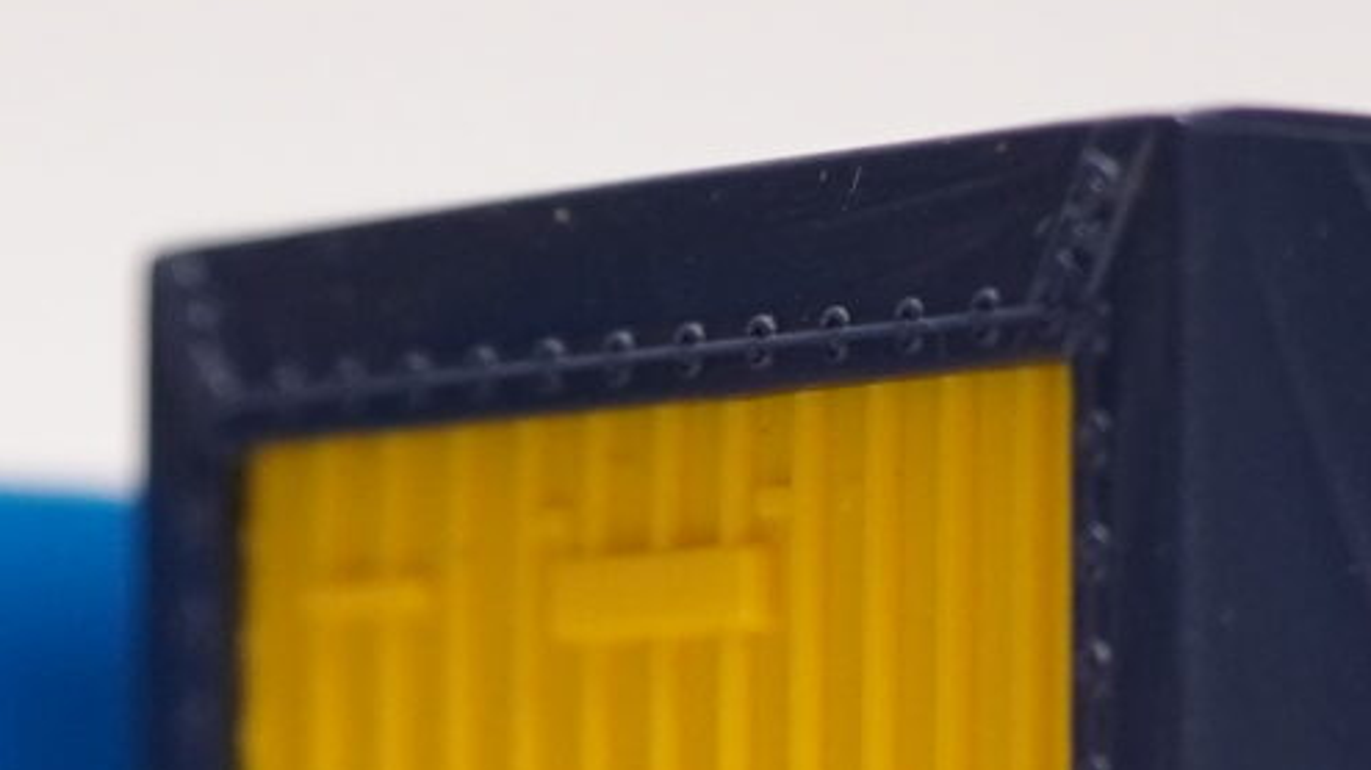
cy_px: 1533
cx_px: -3
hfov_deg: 8.8
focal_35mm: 244
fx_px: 8867
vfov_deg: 4.9
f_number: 4
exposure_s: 1/250
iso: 1000
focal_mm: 30
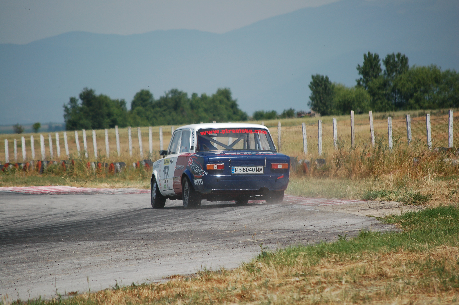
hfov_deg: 6.9
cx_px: 230
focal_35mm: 300
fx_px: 3822
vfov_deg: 4.6
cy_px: 152
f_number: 5.6
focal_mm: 200
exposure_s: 1/1600
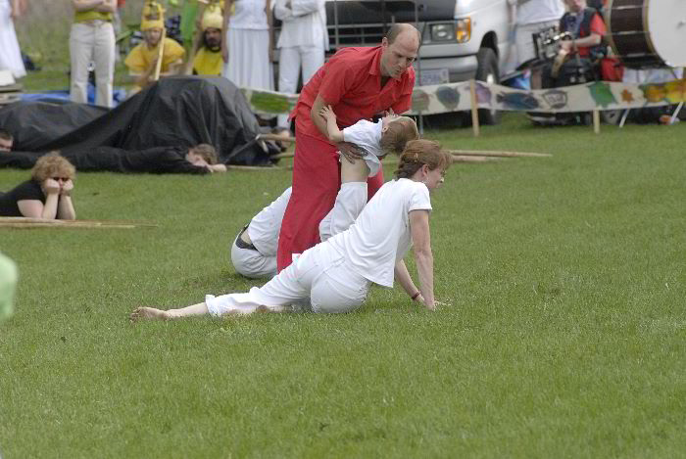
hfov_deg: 6.9
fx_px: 5725
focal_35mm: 300
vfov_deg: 4.6
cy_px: 230
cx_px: 343
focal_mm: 200
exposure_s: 1/640
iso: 400
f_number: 5.6
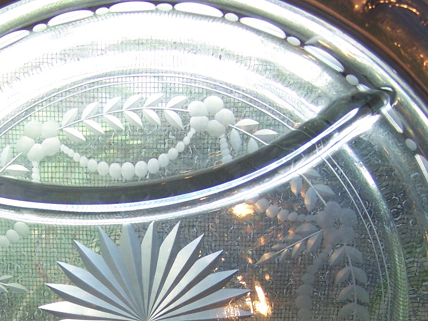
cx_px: 125
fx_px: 903
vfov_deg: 19.7
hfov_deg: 26.4
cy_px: 306
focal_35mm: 73
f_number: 2.8
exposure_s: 1/30
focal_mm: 6.3
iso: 100
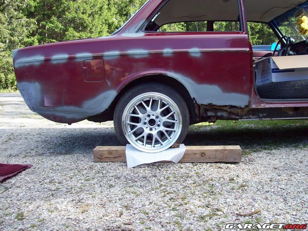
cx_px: 154
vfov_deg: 39.7
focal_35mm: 36
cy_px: 116
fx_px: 320
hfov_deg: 51.4
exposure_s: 1/185
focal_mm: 6
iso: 80
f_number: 2.7
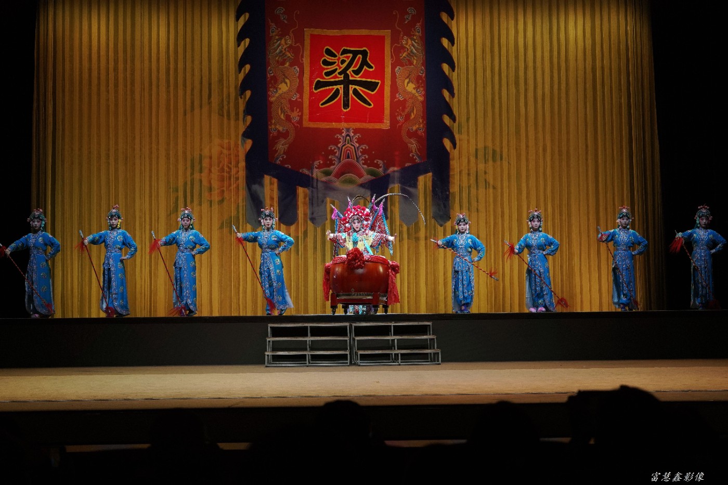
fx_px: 1031
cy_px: 242
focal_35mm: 51
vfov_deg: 26.5
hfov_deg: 38.9
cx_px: 364
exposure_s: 1/800
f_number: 4
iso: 1250
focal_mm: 51
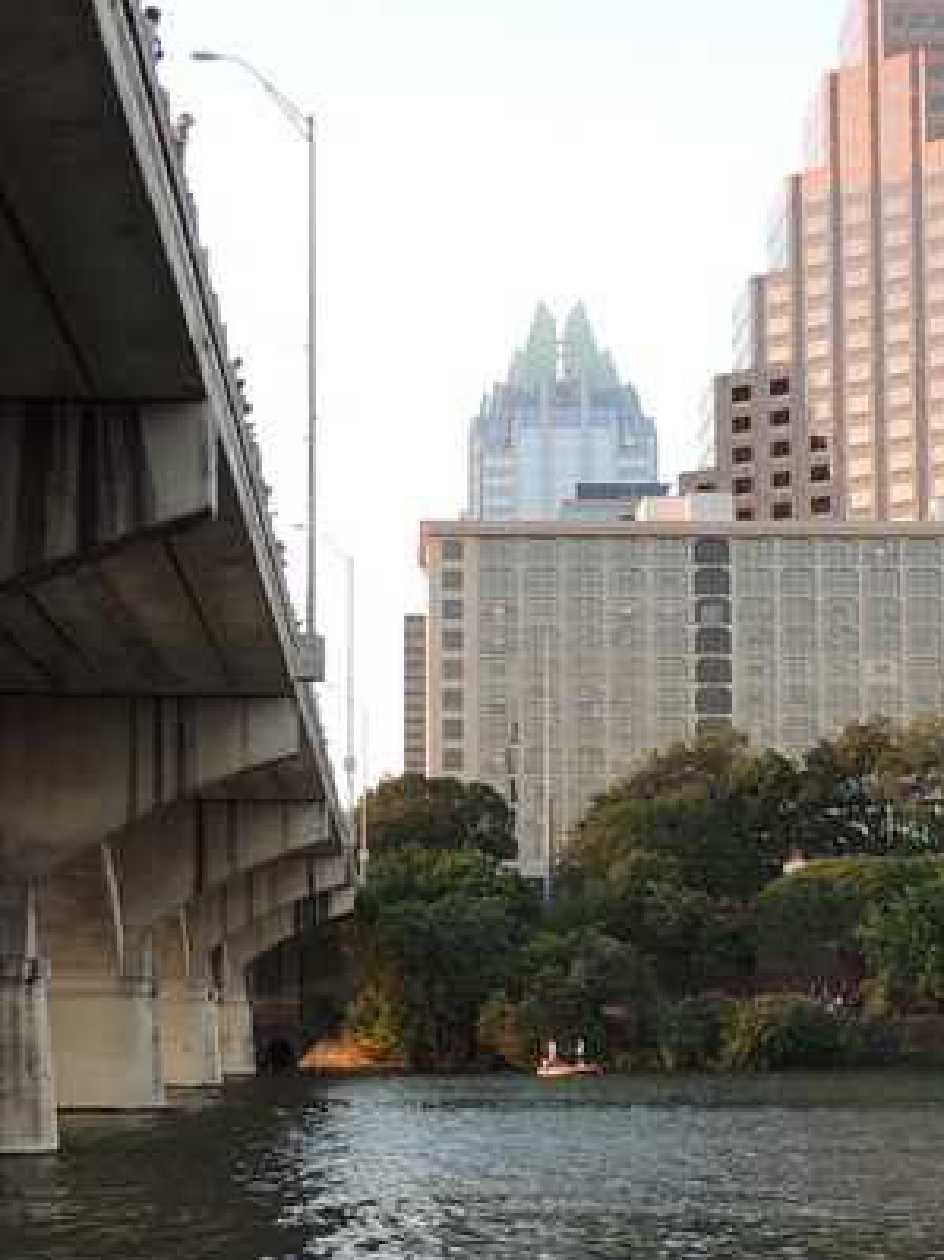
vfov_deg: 25.3
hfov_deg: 19.1
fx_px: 2801
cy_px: 748
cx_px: 556
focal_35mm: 77
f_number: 3
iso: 100
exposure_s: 1/60
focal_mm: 4.3
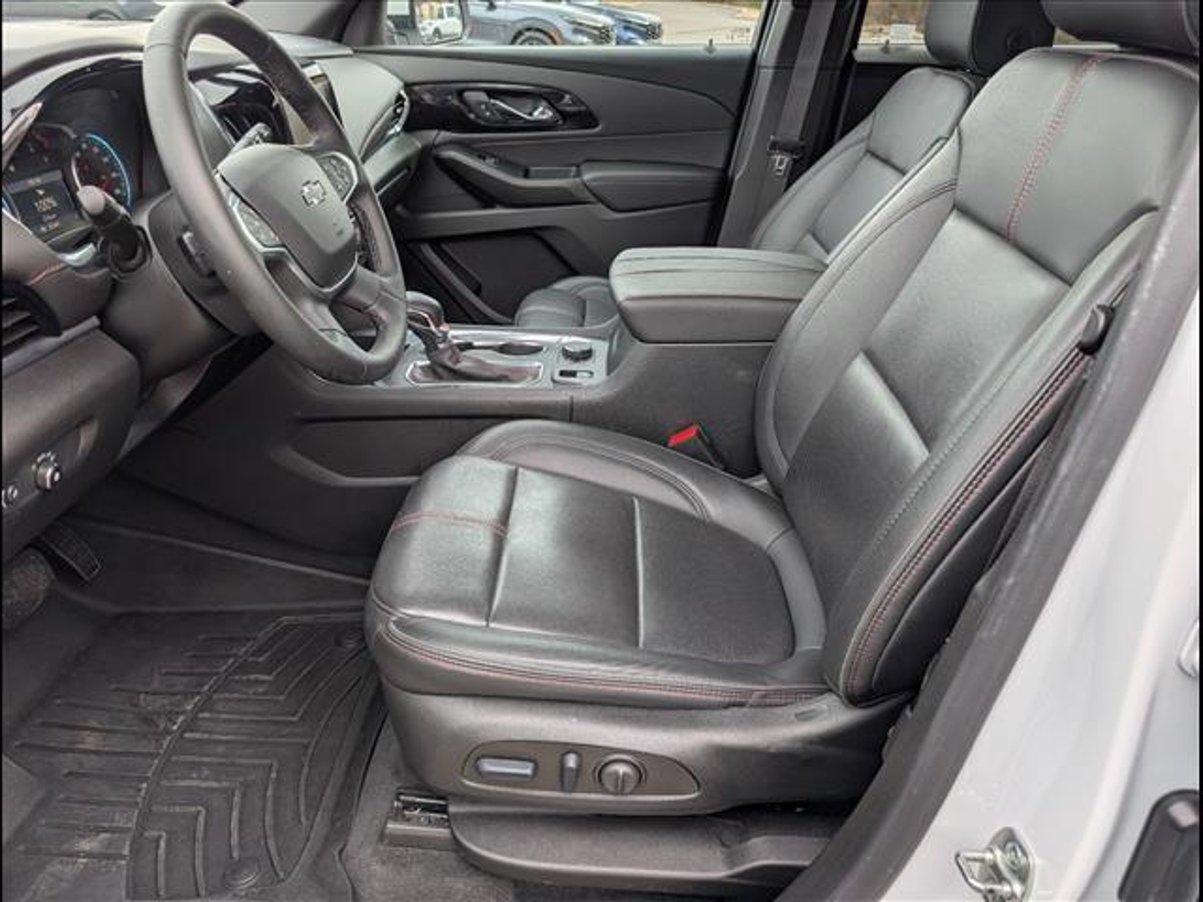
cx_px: 602
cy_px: 451
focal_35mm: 24
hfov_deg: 71.6
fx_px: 834
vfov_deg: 56.8
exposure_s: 1/1000
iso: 23
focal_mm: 6.9
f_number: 1.68
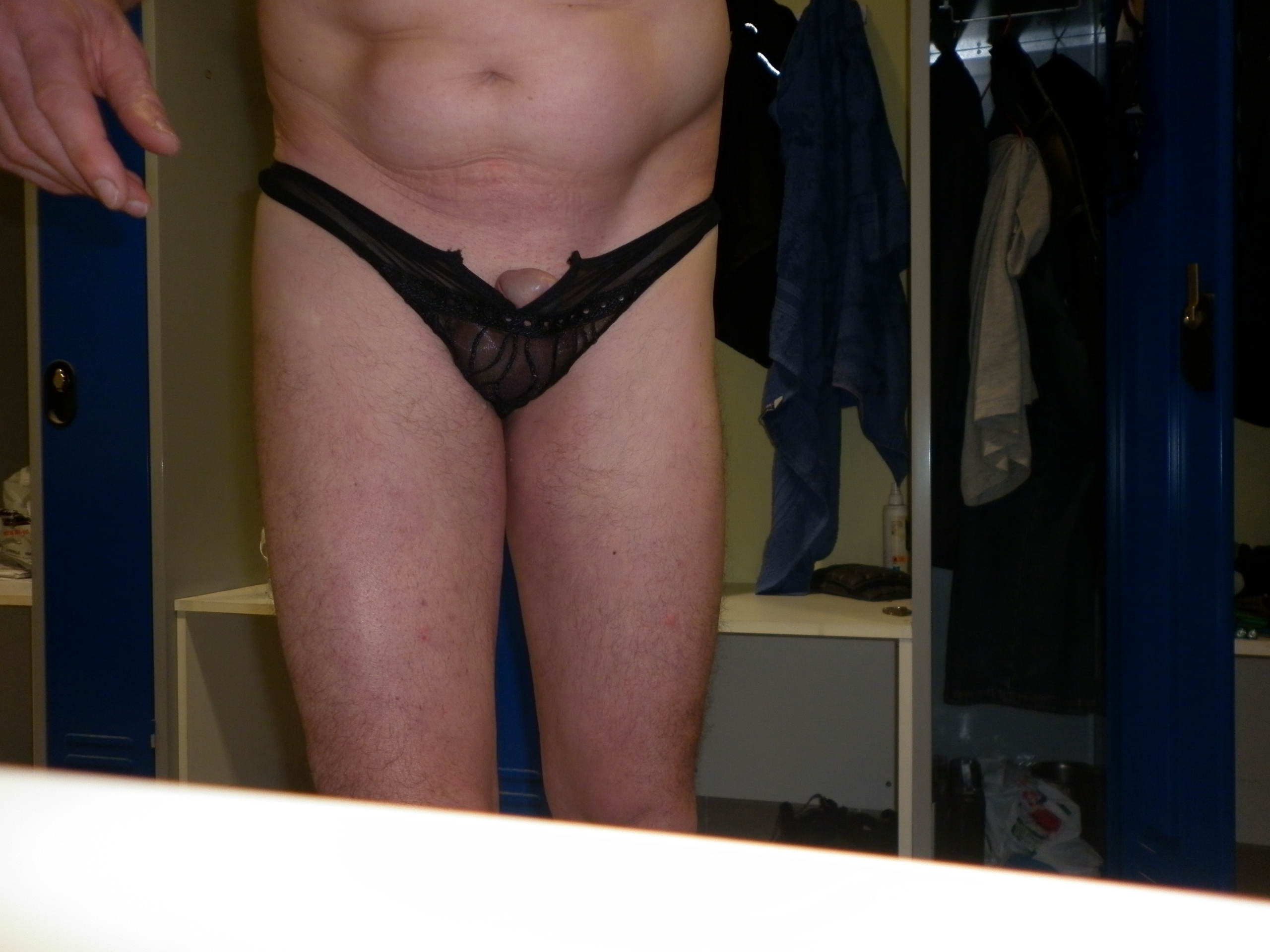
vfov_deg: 49.7
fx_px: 1027
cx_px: 635
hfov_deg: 63.4
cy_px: 476
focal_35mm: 28
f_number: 2.8
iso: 100
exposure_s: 1/30
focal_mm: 5
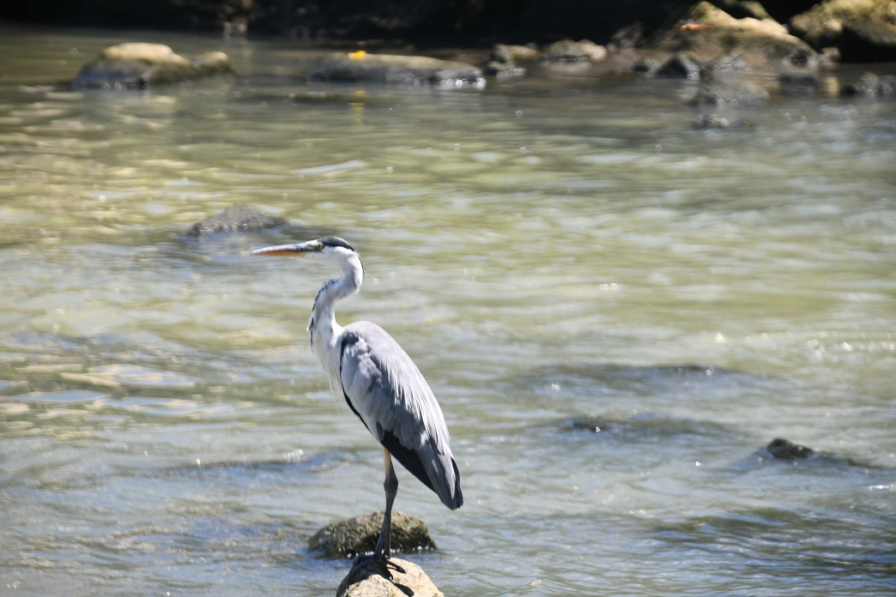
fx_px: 5400
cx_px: 448
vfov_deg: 6.3
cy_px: 298
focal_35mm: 217
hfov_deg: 9.5
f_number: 6
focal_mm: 145
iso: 800
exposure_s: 1/640
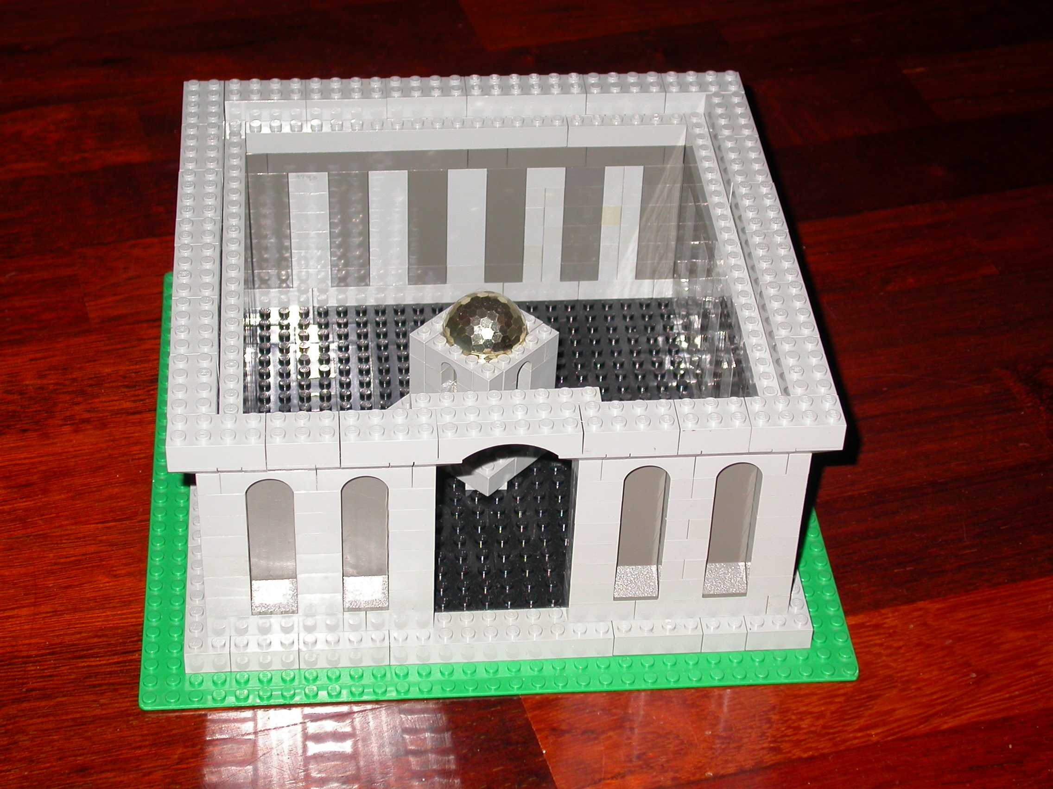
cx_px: 526
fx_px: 2312
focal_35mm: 76
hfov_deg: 25.7
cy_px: 394
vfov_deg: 19.4
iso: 100
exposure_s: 1/60.3
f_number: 3.4
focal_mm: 15.8
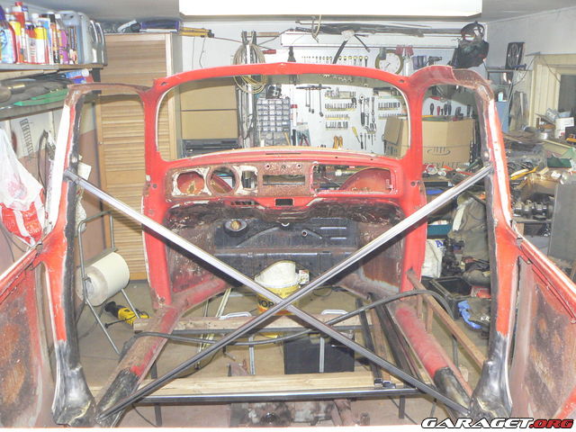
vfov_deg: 39.7
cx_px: 288
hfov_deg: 51.4
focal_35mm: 36
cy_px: 216
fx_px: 599
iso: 320
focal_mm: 6
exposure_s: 1/30
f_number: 2.8
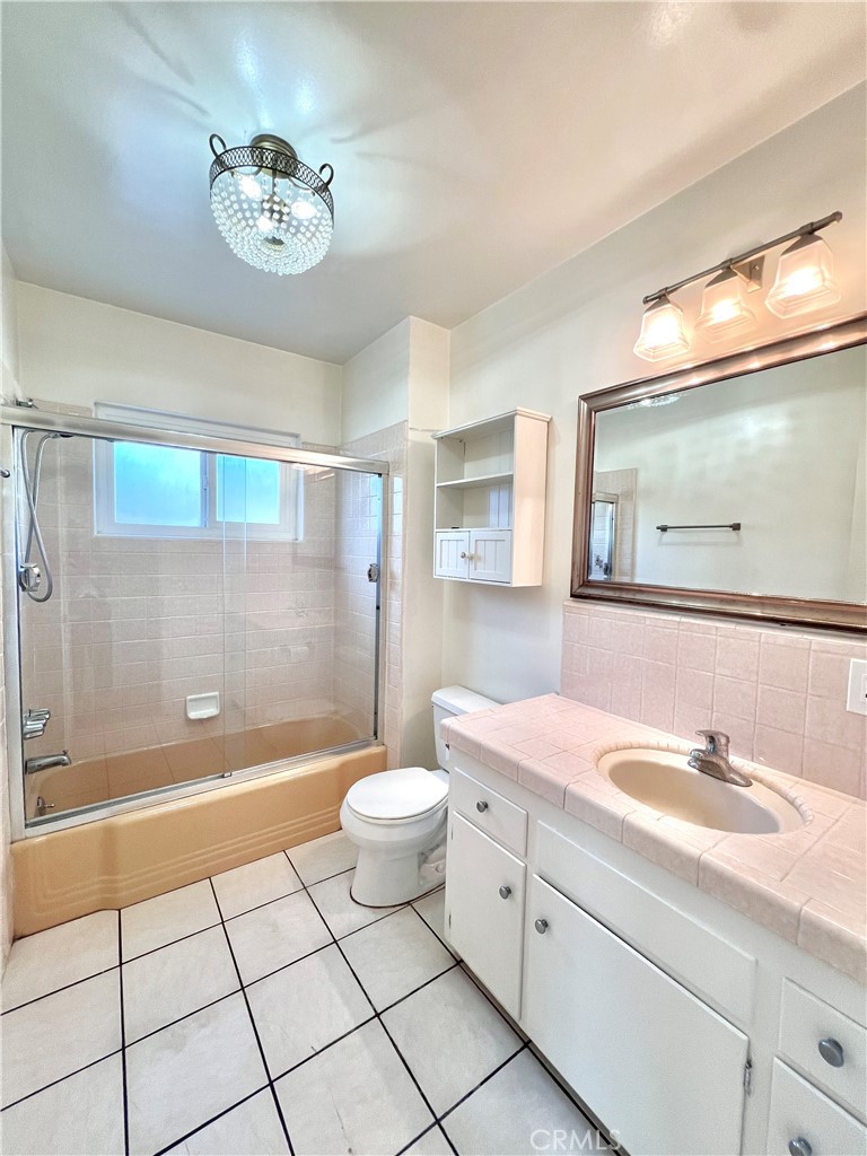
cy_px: 578
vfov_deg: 106.2
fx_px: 434
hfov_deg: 89.9
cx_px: 434
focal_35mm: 13
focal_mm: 1.57
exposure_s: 1/120
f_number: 1.8
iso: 200
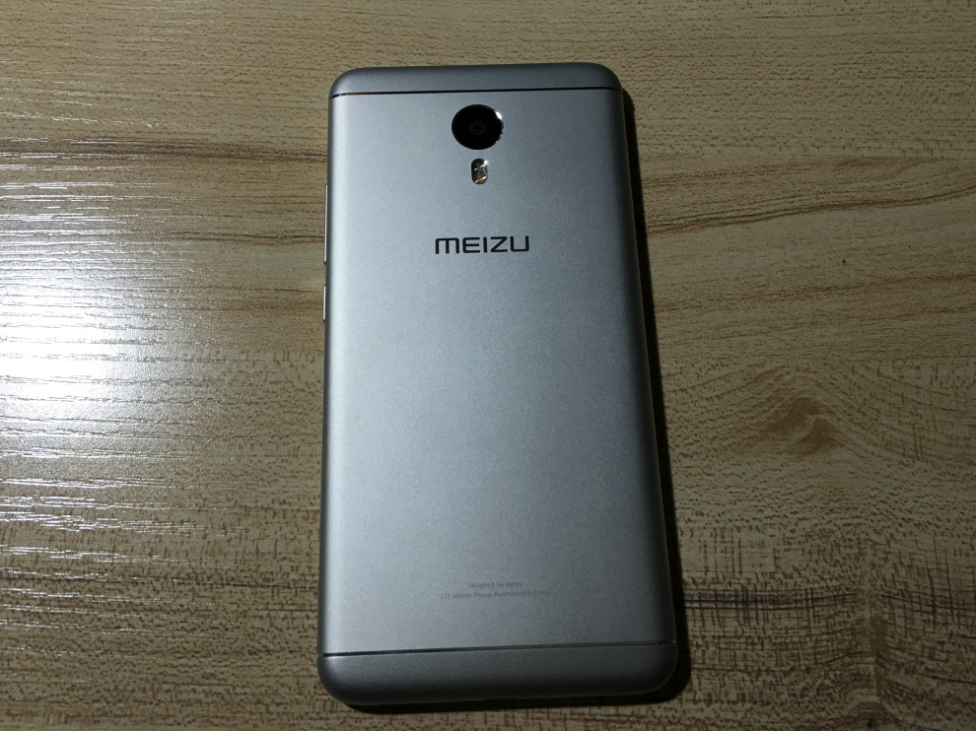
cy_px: 370
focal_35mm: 30
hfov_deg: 60.0
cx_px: 496
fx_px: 846
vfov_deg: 46.8
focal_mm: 4.15
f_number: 2.2
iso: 32
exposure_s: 1/17
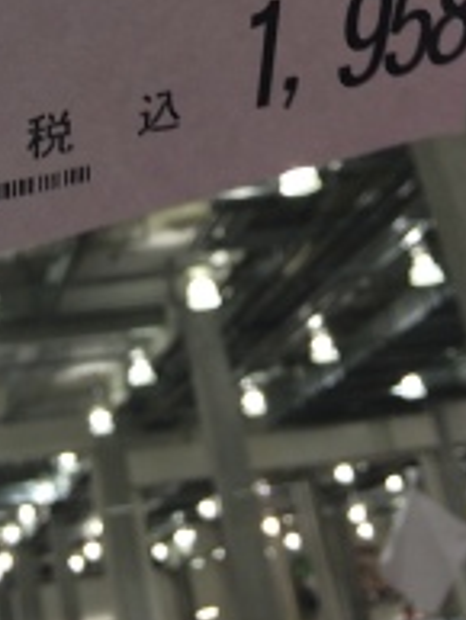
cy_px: -109
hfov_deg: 18.9
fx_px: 1345
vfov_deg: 23.8
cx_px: -37
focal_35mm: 75
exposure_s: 1/50
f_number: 2.2
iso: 40
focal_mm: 4.15
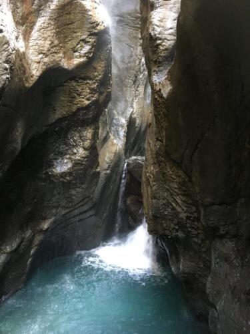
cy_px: 167
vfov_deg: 61.7
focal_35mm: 29
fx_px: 279
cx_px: 125
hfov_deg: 48.2
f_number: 2.2
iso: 200
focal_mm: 4.15
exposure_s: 1/17
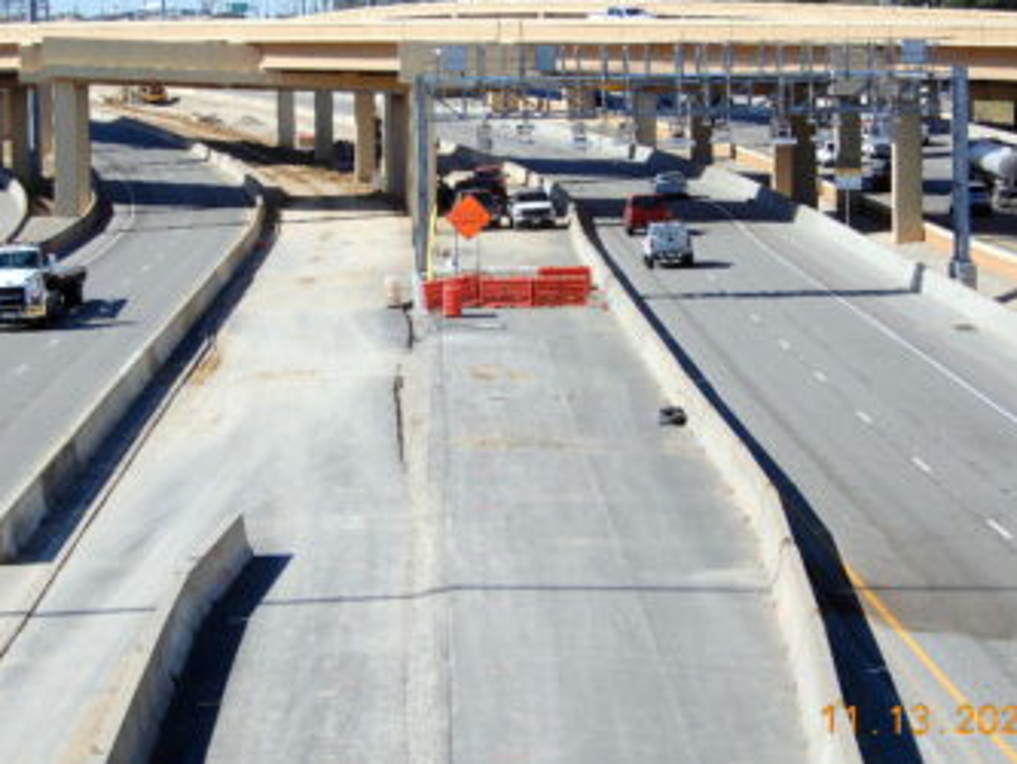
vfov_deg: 10.3
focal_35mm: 144
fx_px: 4232
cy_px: 358
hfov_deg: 13.7
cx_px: 486
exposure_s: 1/640
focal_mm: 21.4
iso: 80
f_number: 5
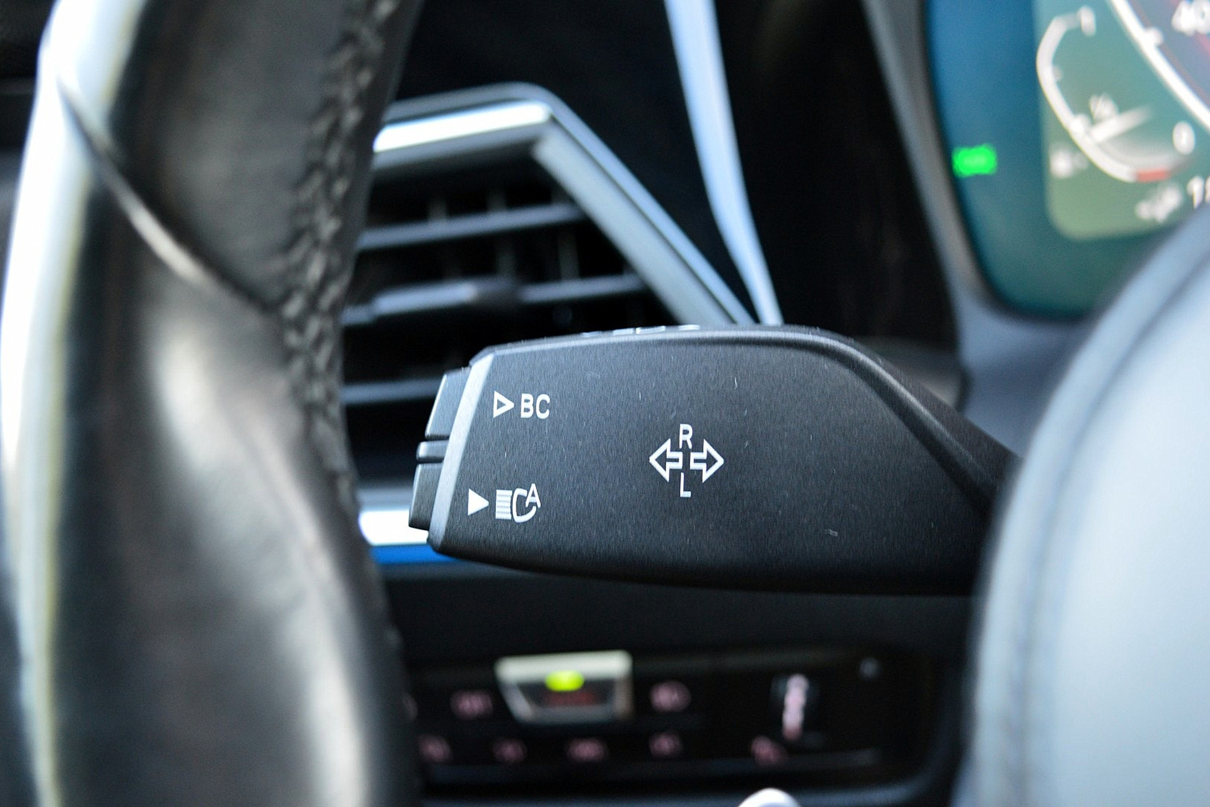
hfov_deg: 31.9
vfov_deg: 21.6
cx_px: 605
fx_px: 2117
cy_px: 404
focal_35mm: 63
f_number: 5
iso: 800
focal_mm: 42
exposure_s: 1/25
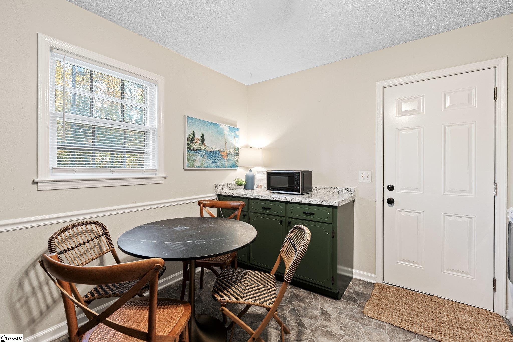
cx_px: 256
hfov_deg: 96.7
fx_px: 228
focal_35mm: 16
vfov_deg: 73.7
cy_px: 171
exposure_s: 1/1.67
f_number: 9
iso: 250
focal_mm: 16
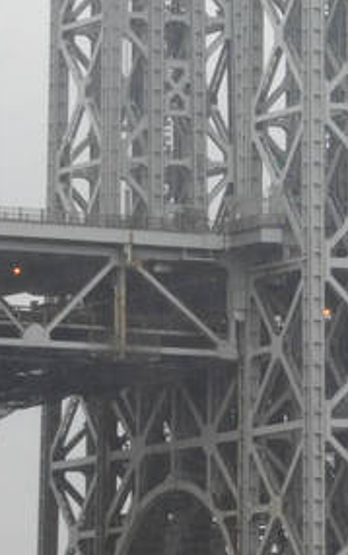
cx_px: 307
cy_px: 39
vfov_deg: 5.3
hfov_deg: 3.3
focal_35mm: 393
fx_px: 5961
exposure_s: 1/200
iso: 450
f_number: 5.6
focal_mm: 105
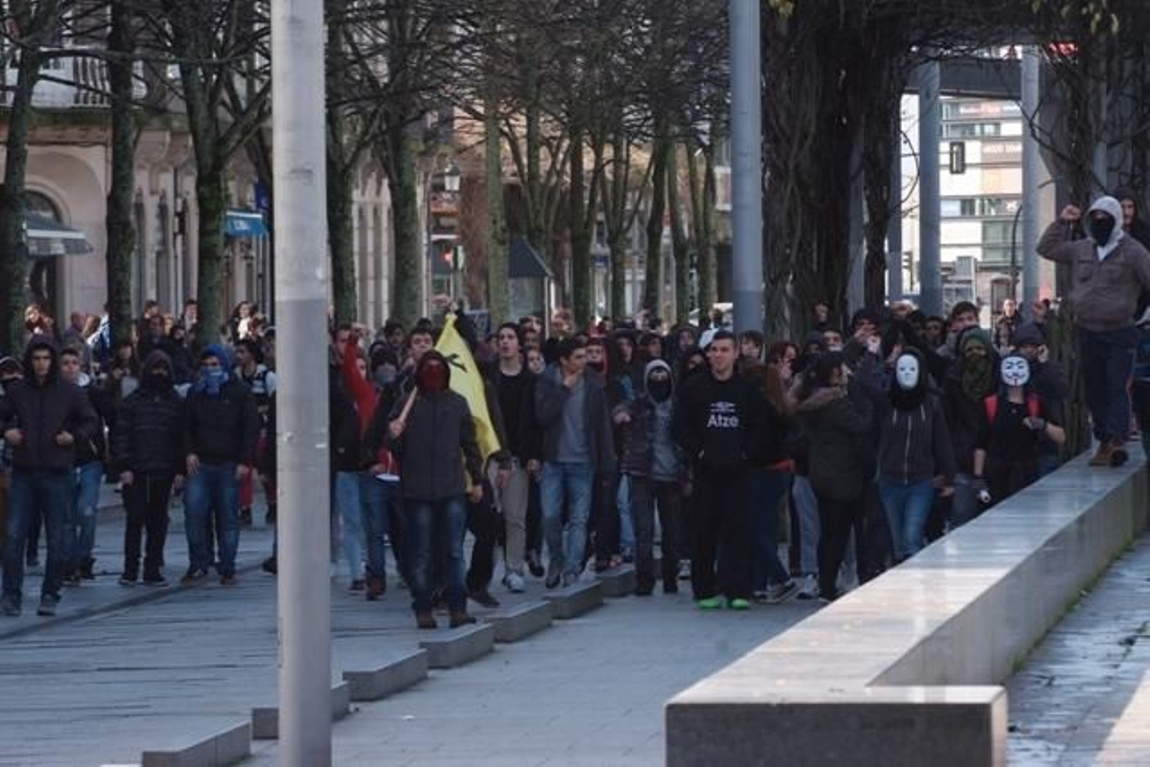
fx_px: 9586
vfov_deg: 4.6
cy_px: 384
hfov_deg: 6.9
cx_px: 575
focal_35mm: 300
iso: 500
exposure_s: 1/200
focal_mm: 200
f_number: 7.1
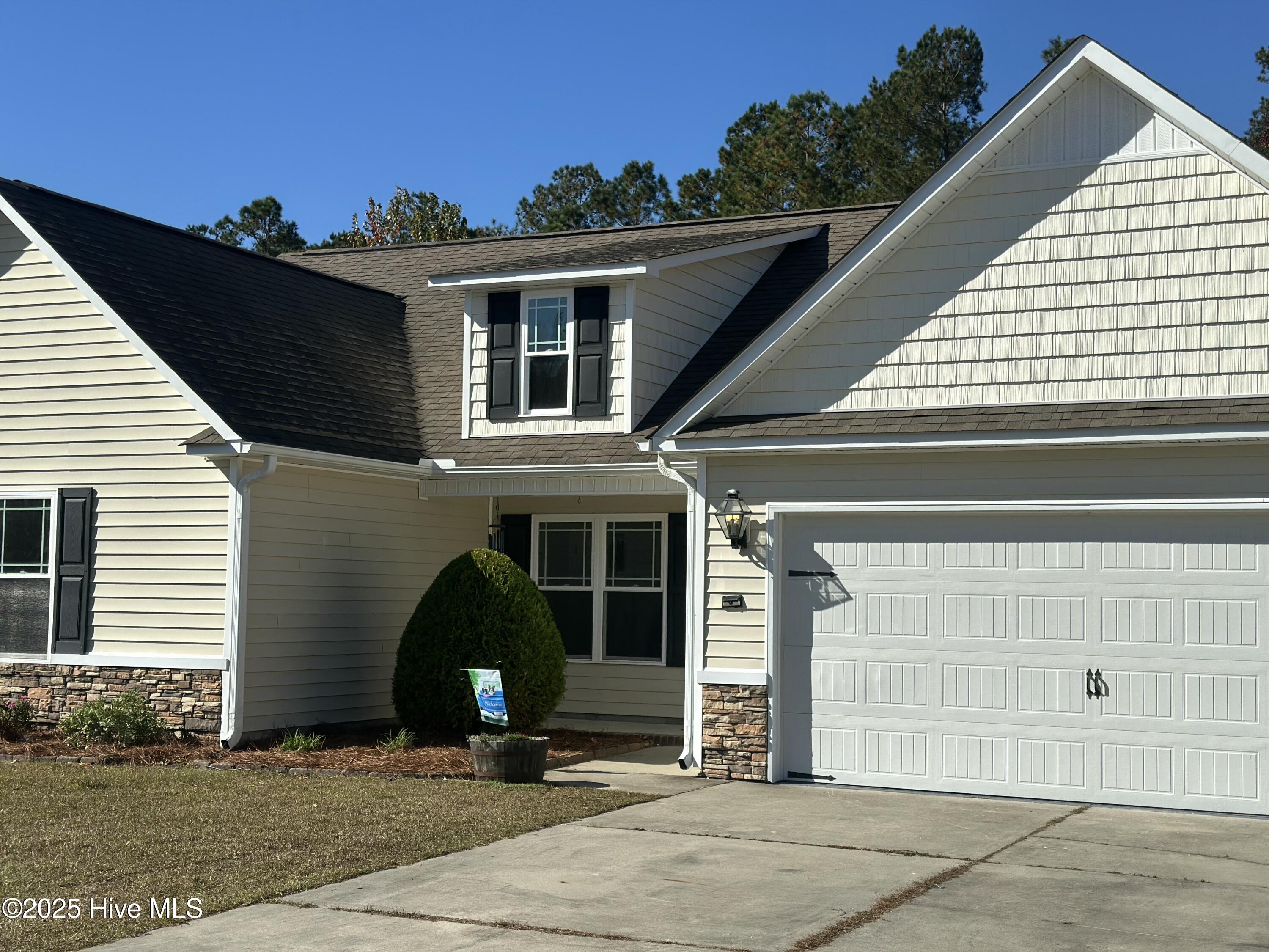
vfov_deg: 30.3
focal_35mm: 48
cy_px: 476
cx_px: 634
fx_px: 1760
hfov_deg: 39.7
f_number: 1.78
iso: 100
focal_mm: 6.86
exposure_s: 1/8929
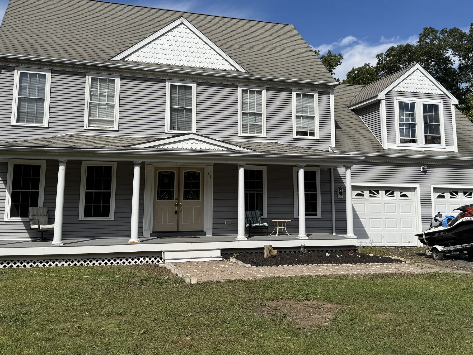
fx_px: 505
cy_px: 127
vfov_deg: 38.3
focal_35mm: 37
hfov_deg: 50.1
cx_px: 243
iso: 80
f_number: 1.78
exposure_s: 1/5348
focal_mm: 6.76
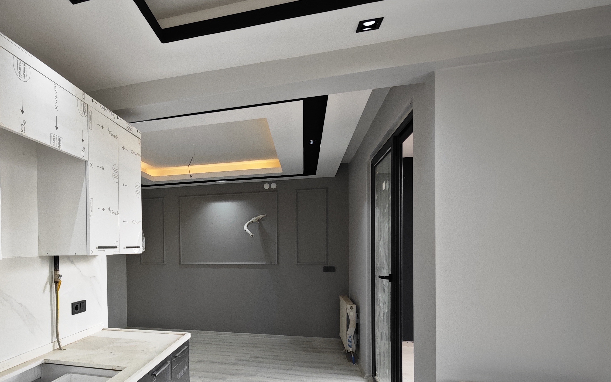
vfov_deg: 52.0
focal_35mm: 23
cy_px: 255
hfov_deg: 72.3
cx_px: 159
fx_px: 383
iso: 160
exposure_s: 1/100
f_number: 1.8
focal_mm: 2.03
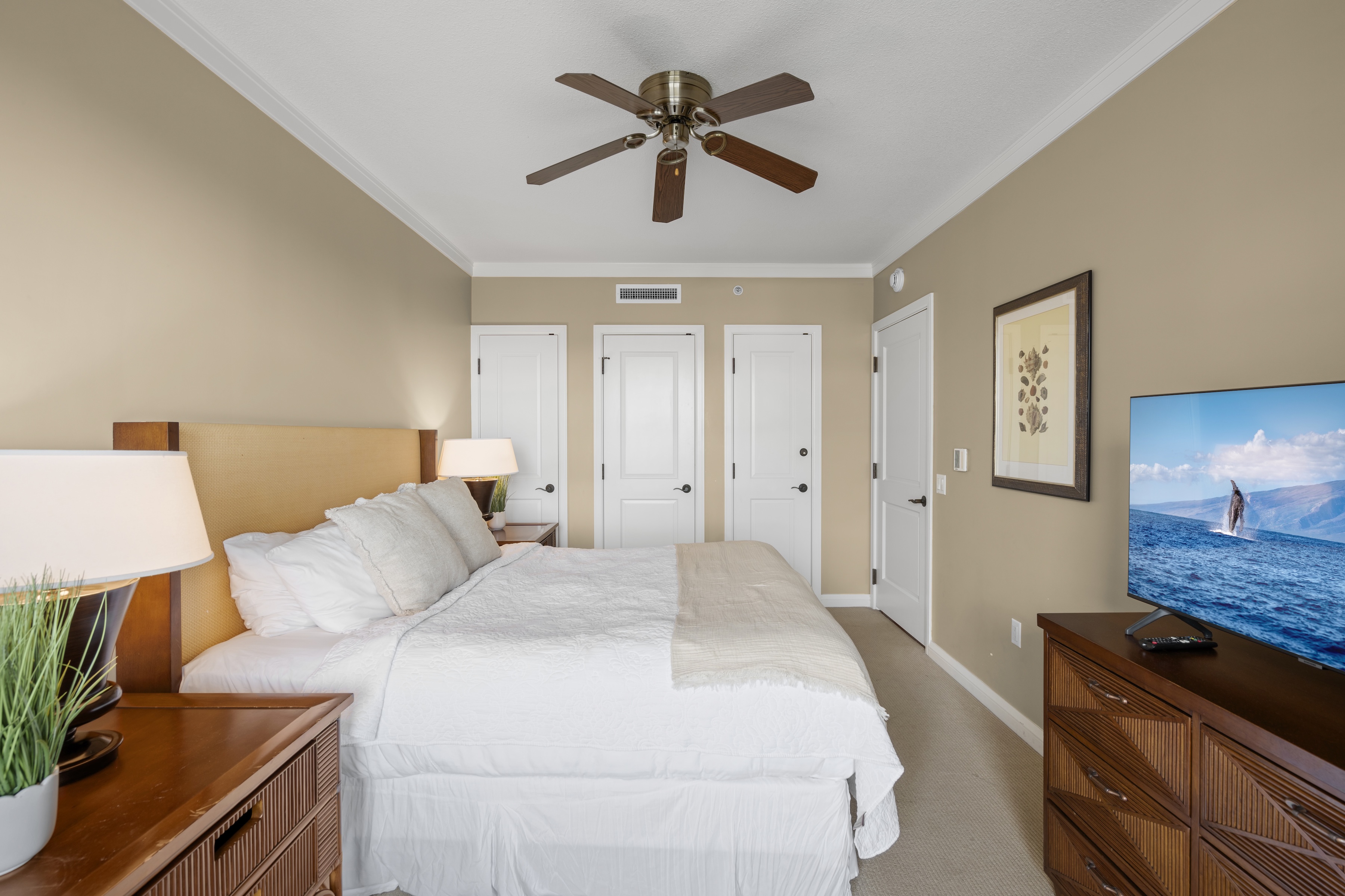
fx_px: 598
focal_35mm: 16
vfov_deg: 73.7
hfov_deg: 96.7
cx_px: 672
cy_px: 448
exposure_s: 1/1.25
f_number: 8
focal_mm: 16
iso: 100
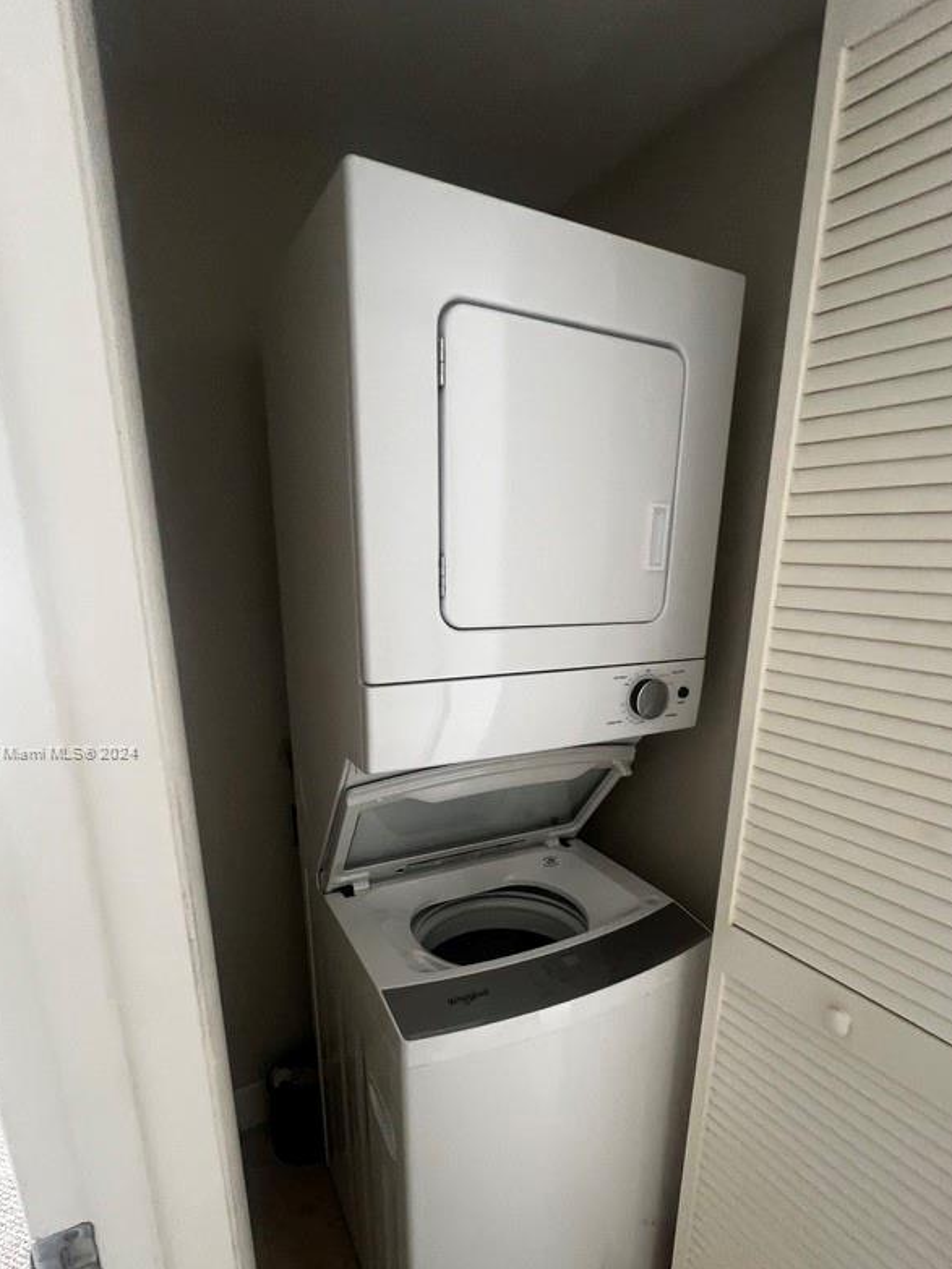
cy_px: 752
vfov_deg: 90.0
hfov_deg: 74.6
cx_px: 509
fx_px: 624
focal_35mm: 17
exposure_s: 1/60
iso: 400
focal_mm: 1.57
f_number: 1.8
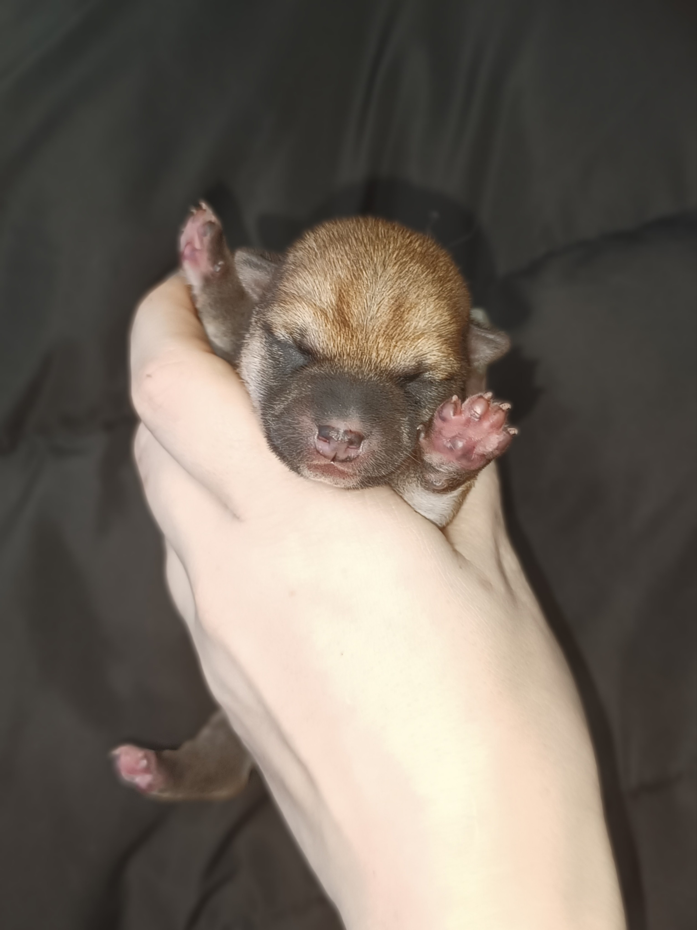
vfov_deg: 71.6
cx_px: 348
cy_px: 465
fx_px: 644
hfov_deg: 56.8
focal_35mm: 24
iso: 1114
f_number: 1.65
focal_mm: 6.14
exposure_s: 1/33.3
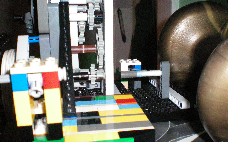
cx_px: 116
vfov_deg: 28.6
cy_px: 71
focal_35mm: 45
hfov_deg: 44.4
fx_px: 280
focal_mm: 6.3
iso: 400
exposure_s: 1/60
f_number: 4.6
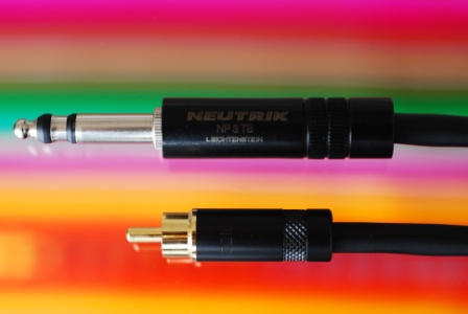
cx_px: 234
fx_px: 1172
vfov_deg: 15.2
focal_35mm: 90
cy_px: 157
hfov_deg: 22.6
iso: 100
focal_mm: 60
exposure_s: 1/1.3
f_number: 5.6
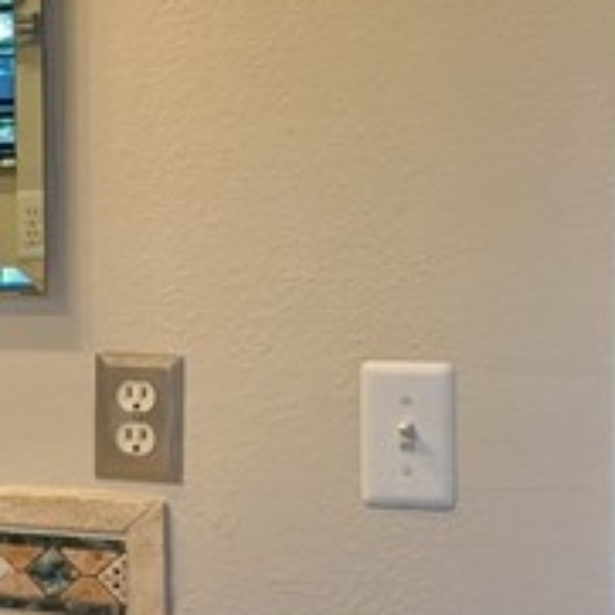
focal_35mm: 120
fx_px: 2412
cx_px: -929
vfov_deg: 14.5
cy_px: 391
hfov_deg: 11.6
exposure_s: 1/120
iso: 37
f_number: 1.68
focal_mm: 6.9
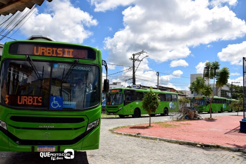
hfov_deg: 67.4
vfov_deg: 47.9
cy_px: 82
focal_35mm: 27
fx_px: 185
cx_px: 123
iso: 200
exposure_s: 1/400
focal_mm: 18
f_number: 10
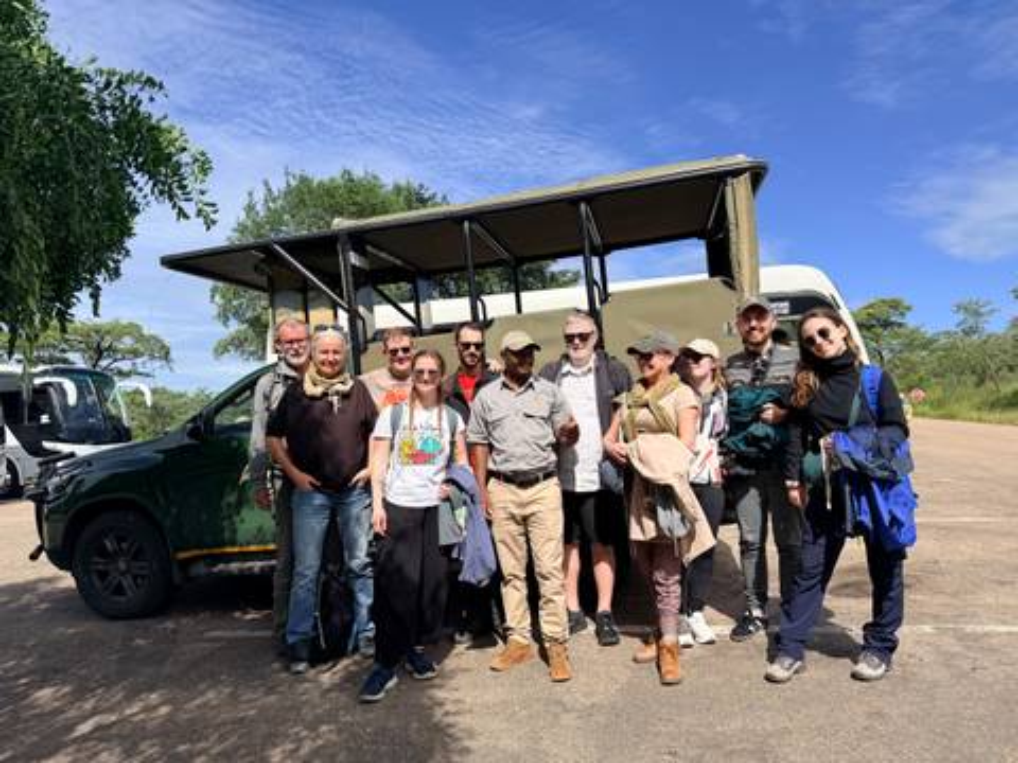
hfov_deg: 71.6
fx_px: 706
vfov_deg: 56.8
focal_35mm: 24
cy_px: 382
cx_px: 509
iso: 80
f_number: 1.78
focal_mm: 6.76
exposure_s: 1/5319
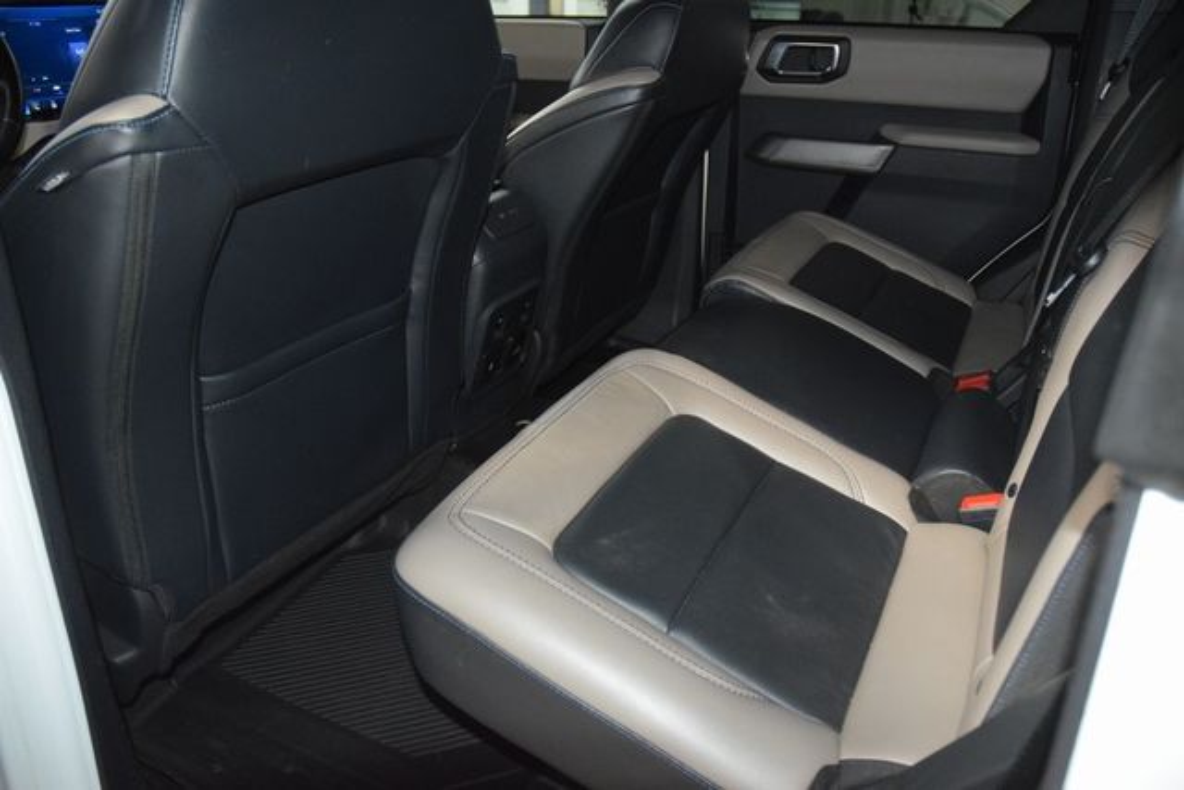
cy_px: 395
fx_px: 888
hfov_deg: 67.4
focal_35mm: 27
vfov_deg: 48.0
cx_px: 592
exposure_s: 1/60
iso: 3200
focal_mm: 18
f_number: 3.5
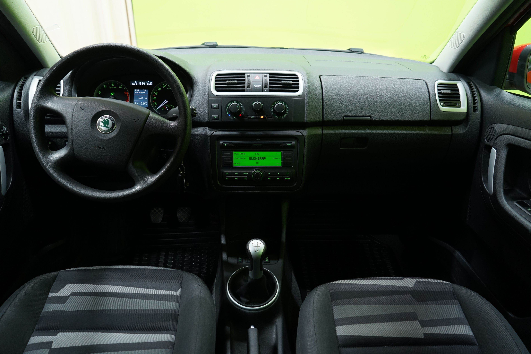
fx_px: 369
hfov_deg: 71.5
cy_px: 183
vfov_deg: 51.3
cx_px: 257
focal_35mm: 25
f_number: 4.5
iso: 1000
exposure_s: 1/20
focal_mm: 24
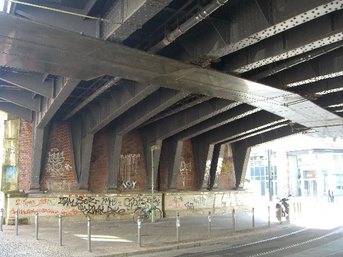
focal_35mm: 38
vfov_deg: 37.7
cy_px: 128
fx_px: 376
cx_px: 172
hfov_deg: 49.0
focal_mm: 7.9
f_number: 2.8
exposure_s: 1/60
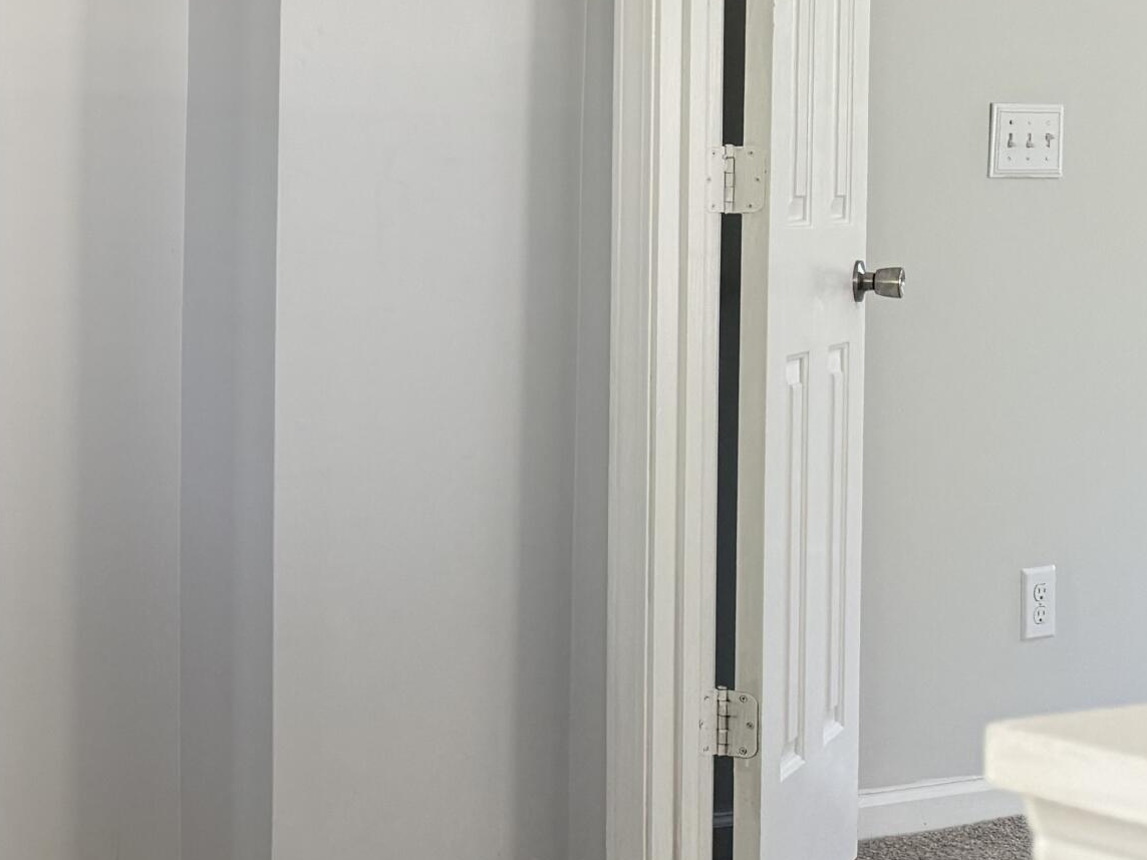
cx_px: -303
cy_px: 251
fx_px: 2087
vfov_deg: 23.1
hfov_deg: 26.5
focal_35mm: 63
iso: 200
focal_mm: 6.76
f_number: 1.78
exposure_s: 1/196
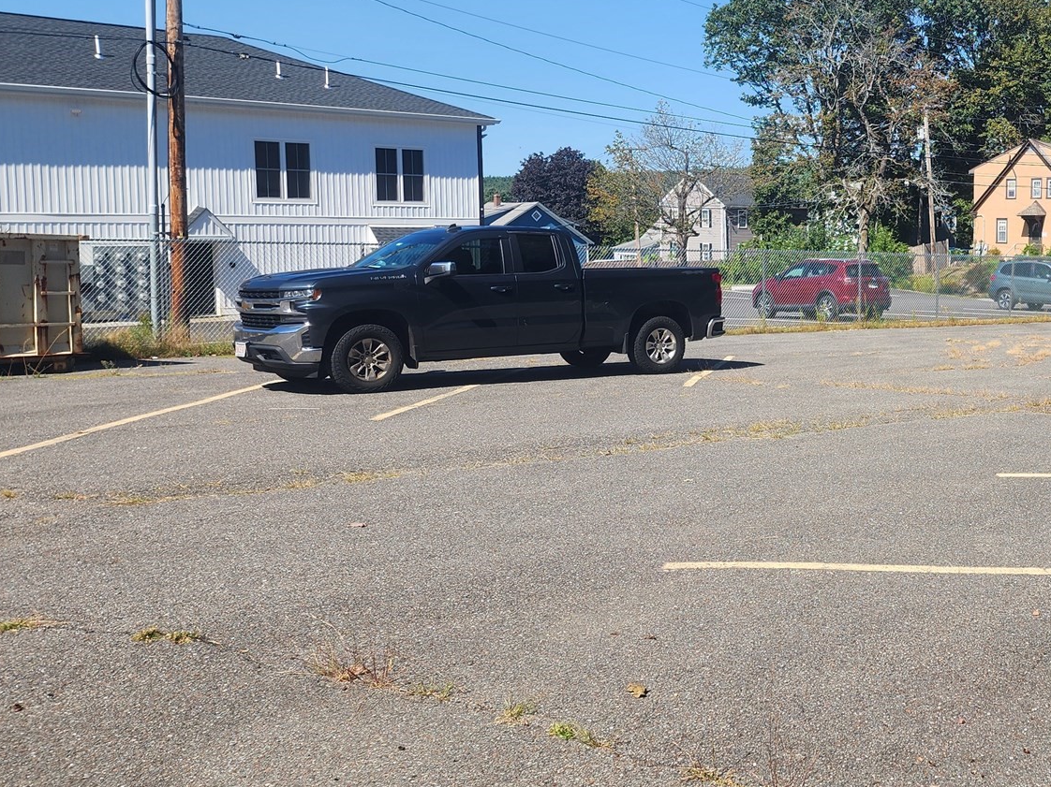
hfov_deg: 41.8
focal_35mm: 42
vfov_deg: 34.3
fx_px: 1275
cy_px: 353
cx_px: 910
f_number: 1.8
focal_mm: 6.4
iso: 12
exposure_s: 1/820
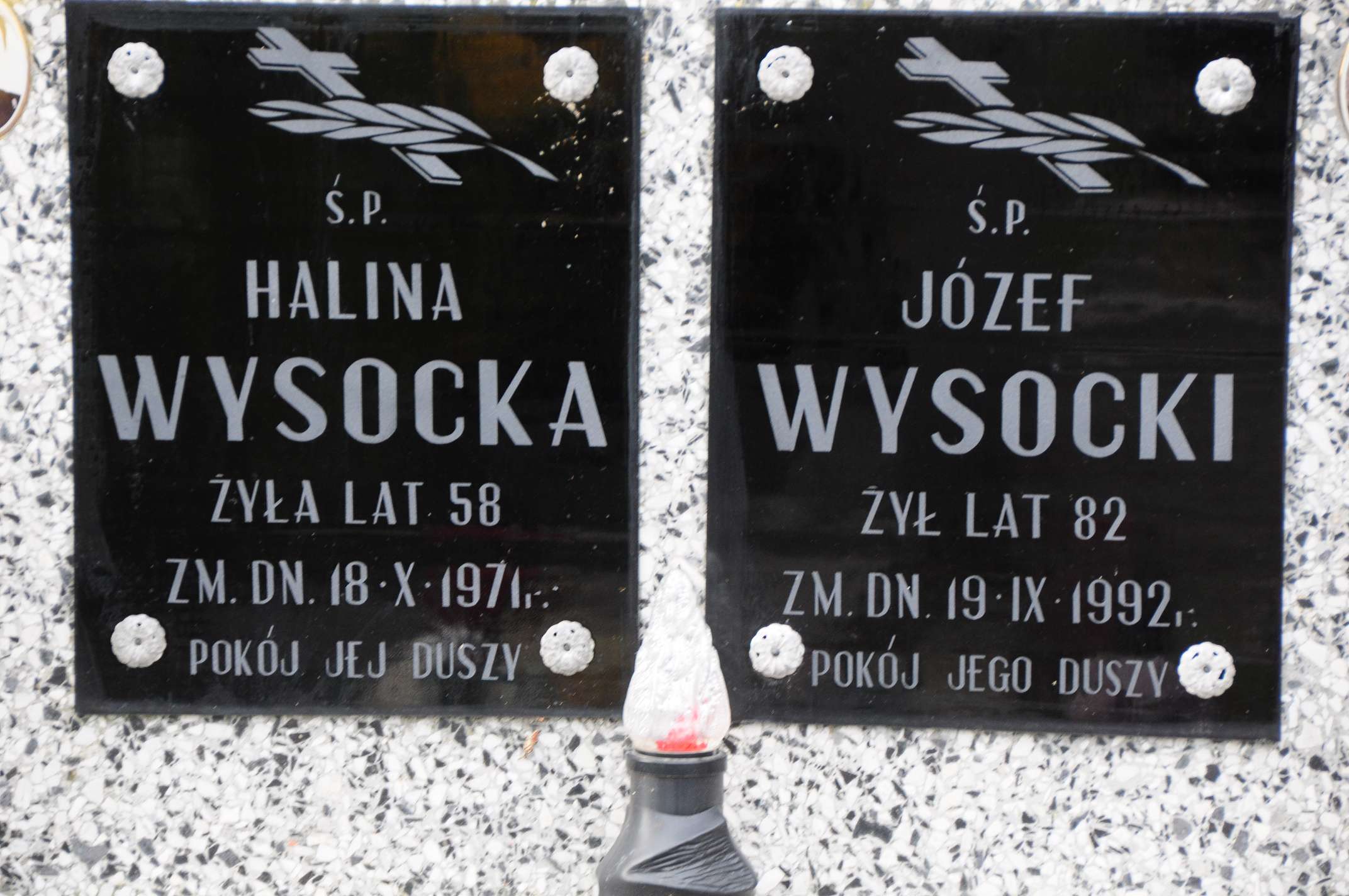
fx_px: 6737
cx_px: 674
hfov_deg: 11.4
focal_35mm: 180
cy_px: 448
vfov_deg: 7.6
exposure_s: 1/160
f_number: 7.1
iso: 500
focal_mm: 120
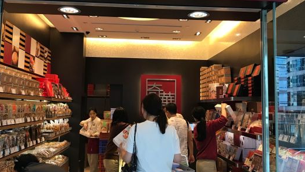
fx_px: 332
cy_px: 72
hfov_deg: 49.4
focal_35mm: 41
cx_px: 152
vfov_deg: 29.0
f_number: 1.8
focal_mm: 3.99
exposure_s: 1/33
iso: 25
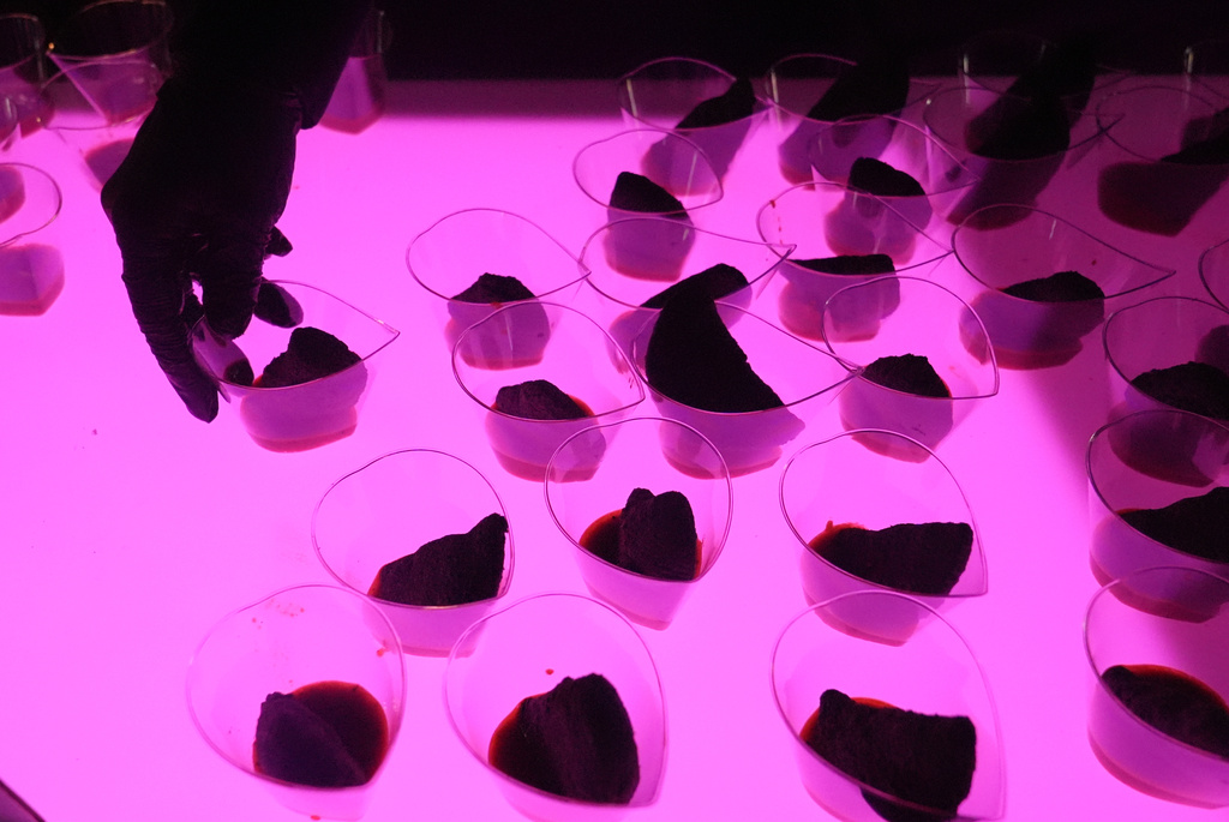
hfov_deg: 53.1
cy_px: 411
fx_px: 1230
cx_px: 614
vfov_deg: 37.0
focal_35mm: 36
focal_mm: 24
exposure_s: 1/400
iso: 5000
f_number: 4
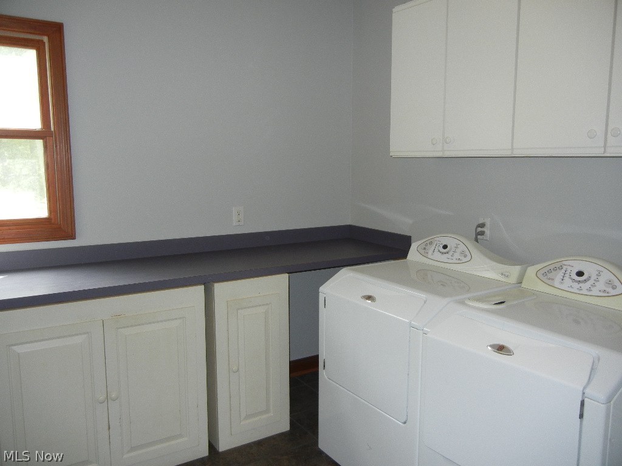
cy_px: 233
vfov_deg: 46.8
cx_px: 311
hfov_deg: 60.0
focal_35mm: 30
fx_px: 539
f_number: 3.5
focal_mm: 5.4
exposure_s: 1/30
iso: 200
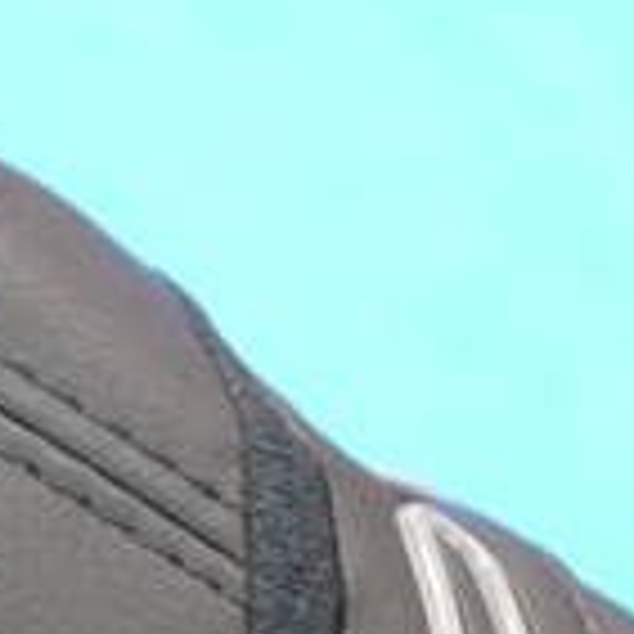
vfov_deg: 7.5
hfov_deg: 7.4
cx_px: -355
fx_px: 4807
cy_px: 805
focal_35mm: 232
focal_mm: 29
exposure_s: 1/50
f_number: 4.9
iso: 800
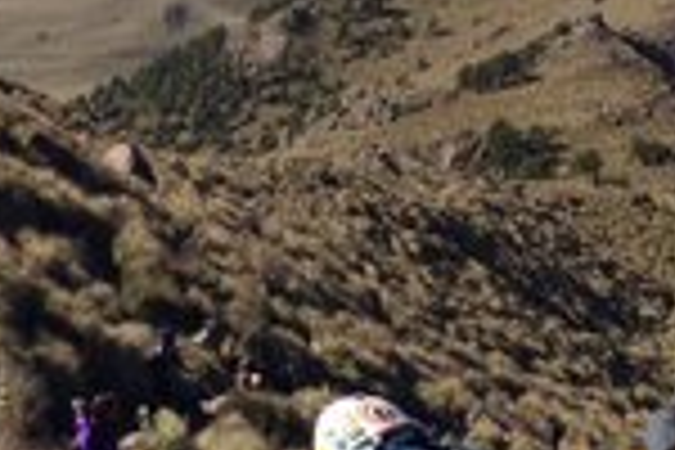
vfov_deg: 12.3
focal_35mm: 111
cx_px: 14
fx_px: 2081
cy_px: 196
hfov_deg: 18.0
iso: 32
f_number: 2.2
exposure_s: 1/2160
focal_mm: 4.15
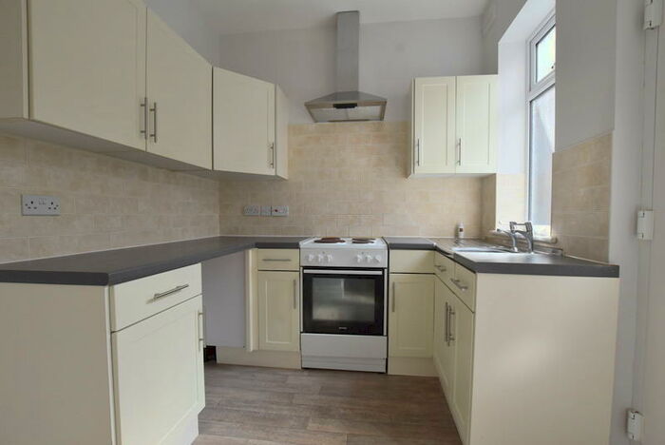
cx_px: 332
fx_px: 277
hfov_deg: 100.3
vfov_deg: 77.4
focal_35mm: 15
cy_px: 222
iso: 800
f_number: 6.3
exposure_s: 1/160
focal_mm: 10
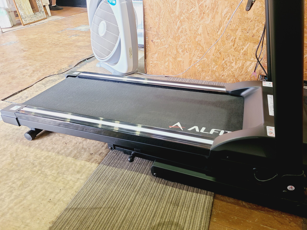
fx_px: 231
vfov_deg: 53.1
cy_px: 115
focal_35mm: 26
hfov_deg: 67.3
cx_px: 154
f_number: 1.8
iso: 125
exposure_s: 1/50
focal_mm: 5.4
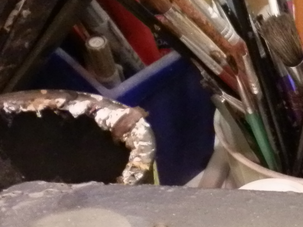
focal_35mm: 109
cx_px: 516
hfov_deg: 15.8
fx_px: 954
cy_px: 227
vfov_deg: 13.4
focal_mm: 5
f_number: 3.1
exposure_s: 1/60
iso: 400
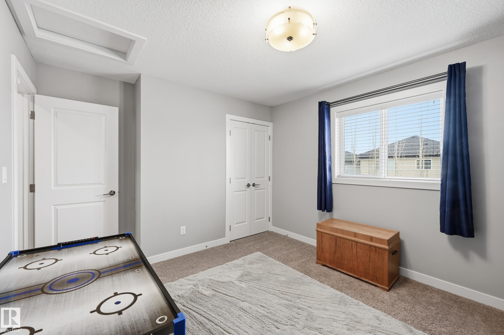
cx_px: 252
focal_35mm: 14
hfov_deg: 102.3
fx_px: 203
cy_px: 168
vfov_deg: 79.1
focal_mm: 14.5
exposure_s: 1/15
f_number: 8
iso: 100
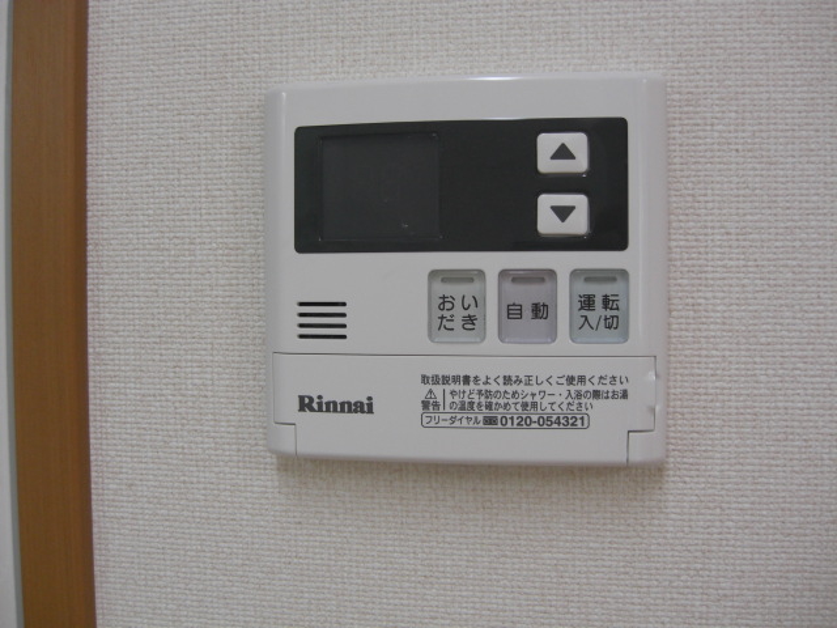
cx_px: 418
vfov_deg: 37.7
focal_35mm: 38
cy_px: 314
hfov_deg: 49.0
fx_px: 919
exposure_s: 1/80
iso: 200
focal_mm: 7.9
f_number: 2.8
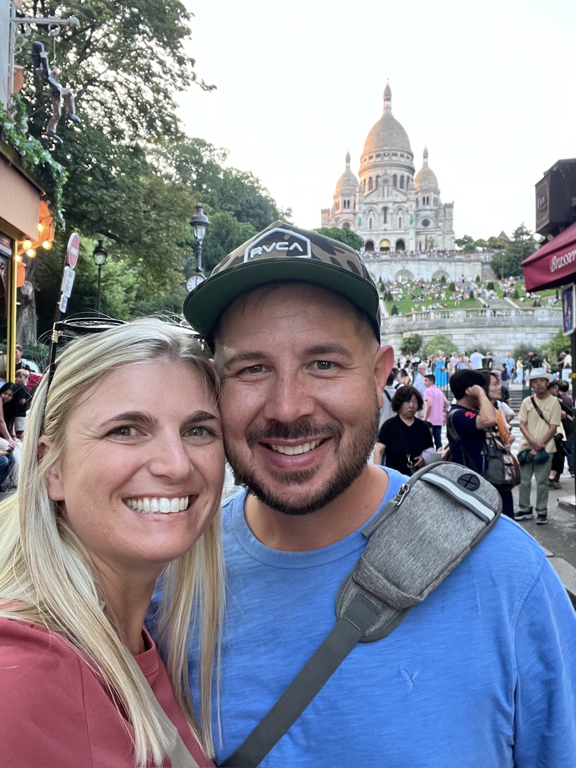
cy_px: 384
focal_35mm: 30
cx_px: 288
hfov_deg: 46.8
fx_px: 666
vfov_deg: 60.0
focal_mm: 2.71
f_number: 2.2
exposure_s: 1/50
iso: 125
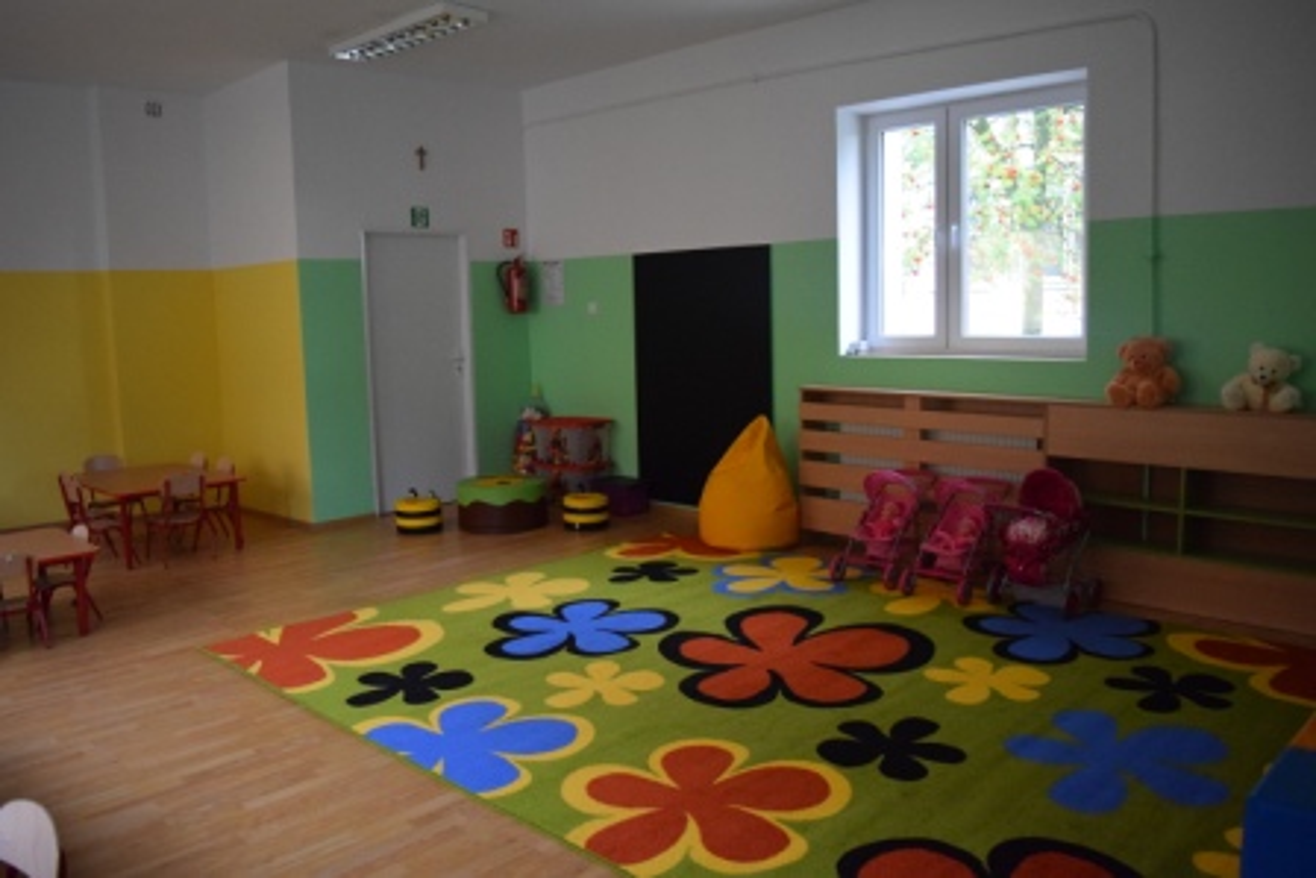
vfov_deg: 48.0
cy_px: 439
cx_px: 658
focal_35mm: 27
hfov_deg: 67.4
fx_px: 987
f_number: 3.5
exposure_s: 1/320
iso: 3200
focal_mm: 18
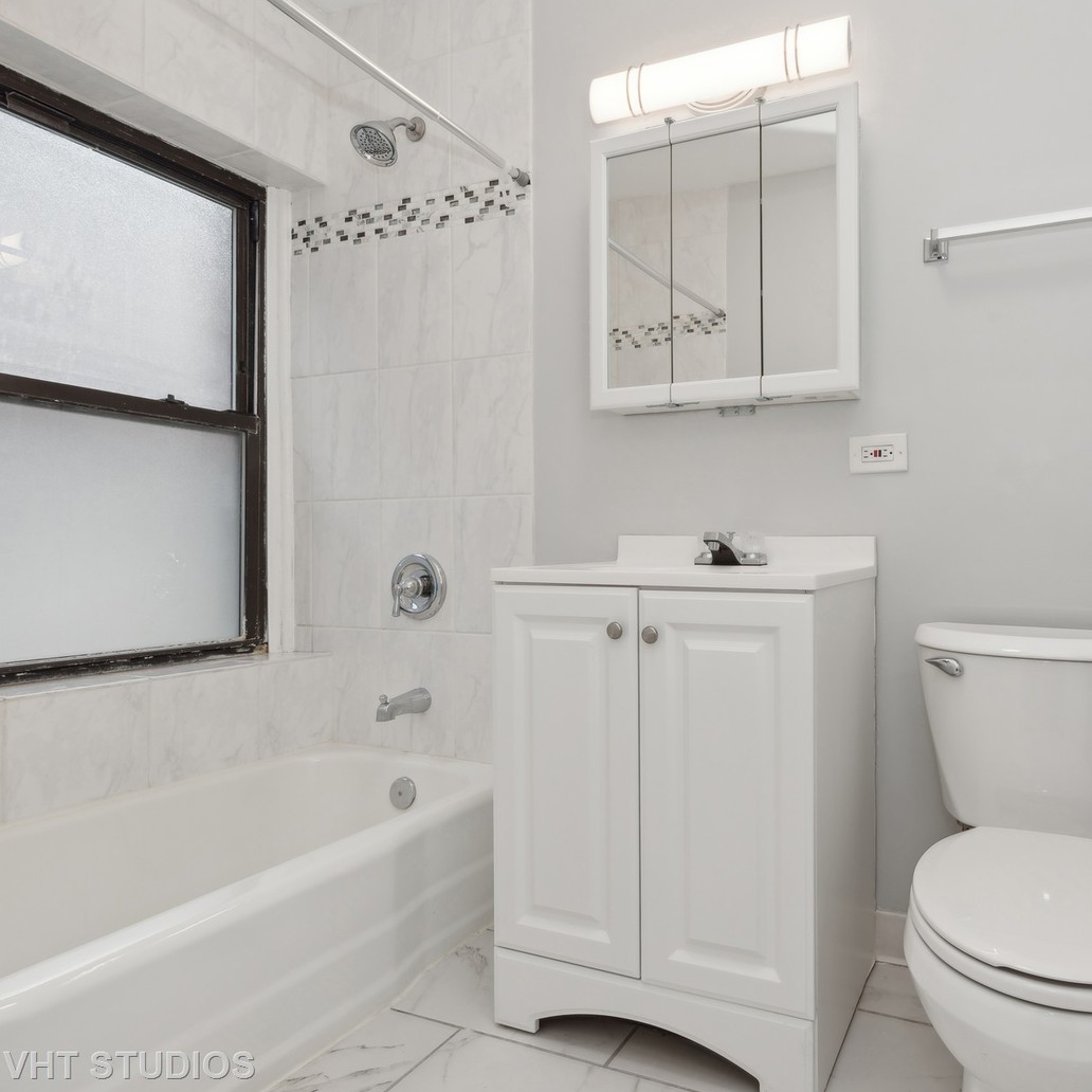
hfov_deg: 72.5
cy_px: 552
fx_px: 714
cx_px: 730
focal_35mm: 20
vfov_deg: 74.8
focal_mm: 15
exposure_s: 1/13
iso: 200
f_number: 11
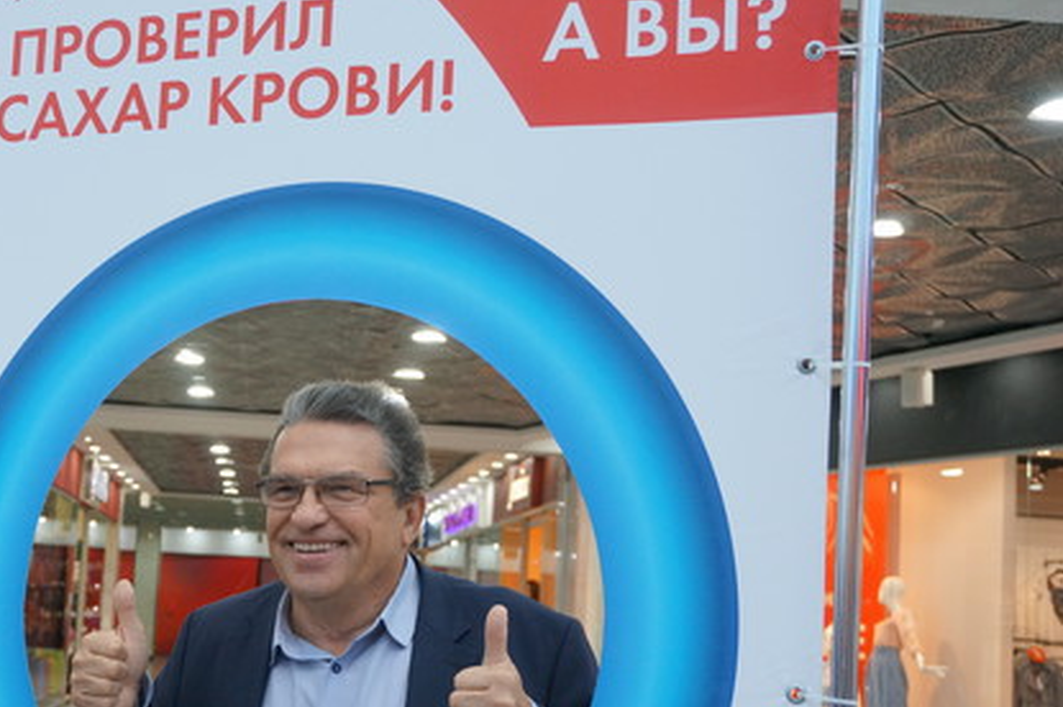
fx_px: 1534
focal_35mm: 52
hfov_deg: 37.5
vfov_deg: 25.8
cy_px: 460
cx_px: 300
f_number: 4.5
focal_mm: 24
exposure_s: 1/160
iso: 800
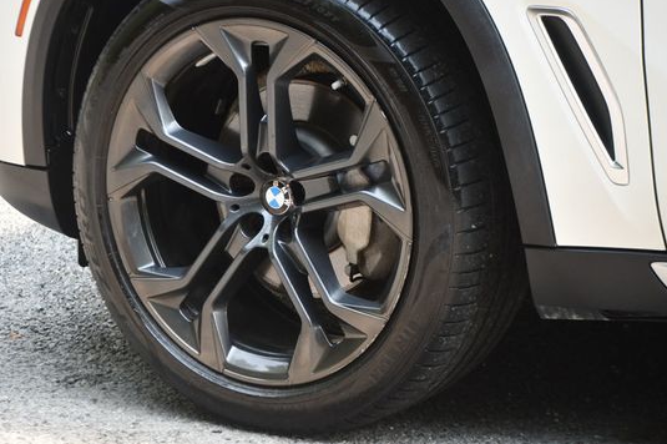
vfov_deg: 8.3
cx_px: 289
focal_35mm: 165
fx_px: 3055
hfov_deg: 12.5
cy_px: 190
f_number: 4.8
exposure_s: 1/250
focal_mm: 92
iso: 560
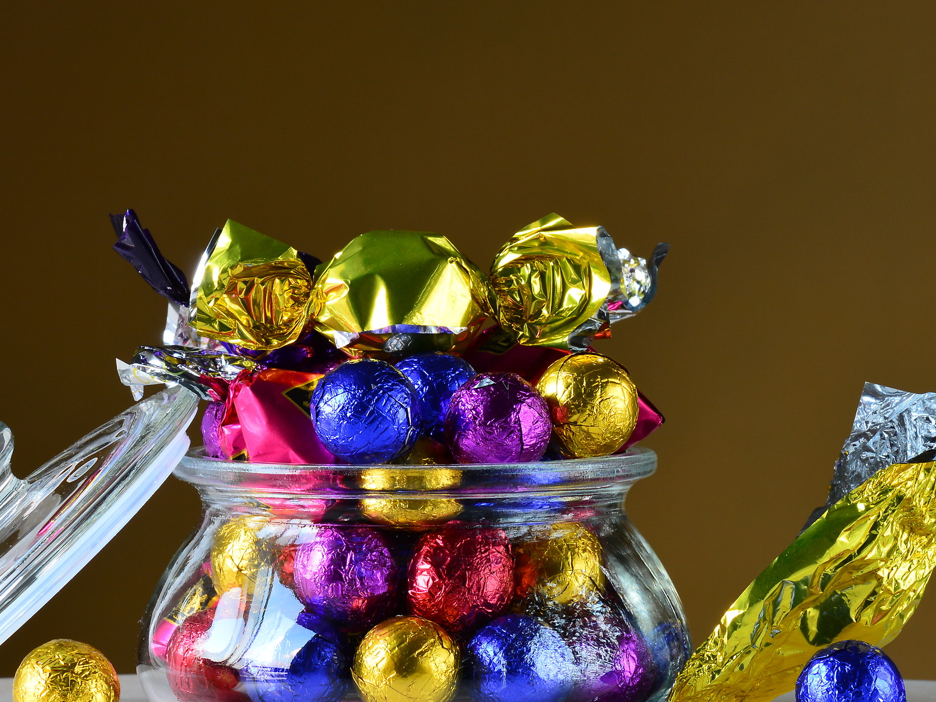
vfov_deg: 7.8
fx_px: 5138
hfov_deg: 10.4
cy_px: 380
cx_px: 407
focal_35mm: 190
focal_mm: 86
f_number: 16
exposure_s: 1.3
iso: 100
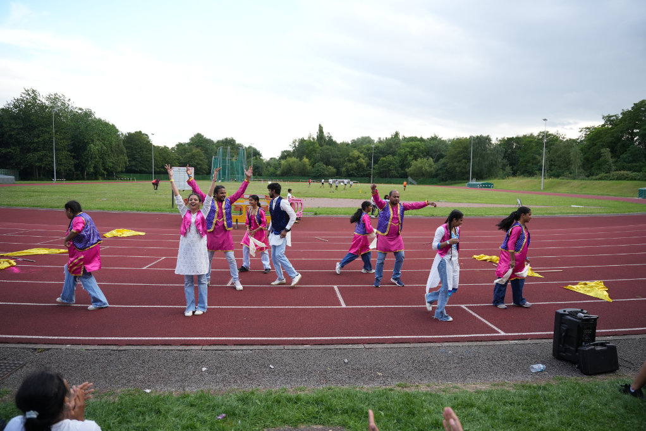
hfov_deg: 73.8
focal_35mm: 24
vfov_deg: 53.1
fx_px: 431
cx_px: 323
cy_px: 216
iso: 250
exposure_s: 1/640
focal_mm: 24
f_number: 2.8
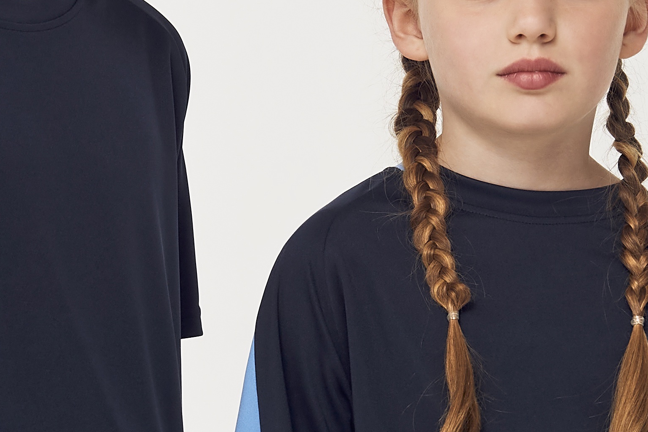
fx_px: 2862
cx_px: 298
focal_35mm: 159
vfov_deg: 8.6
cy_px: 203
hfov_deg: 12.9
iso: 320
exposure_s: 1/200
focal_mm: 45
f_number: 8
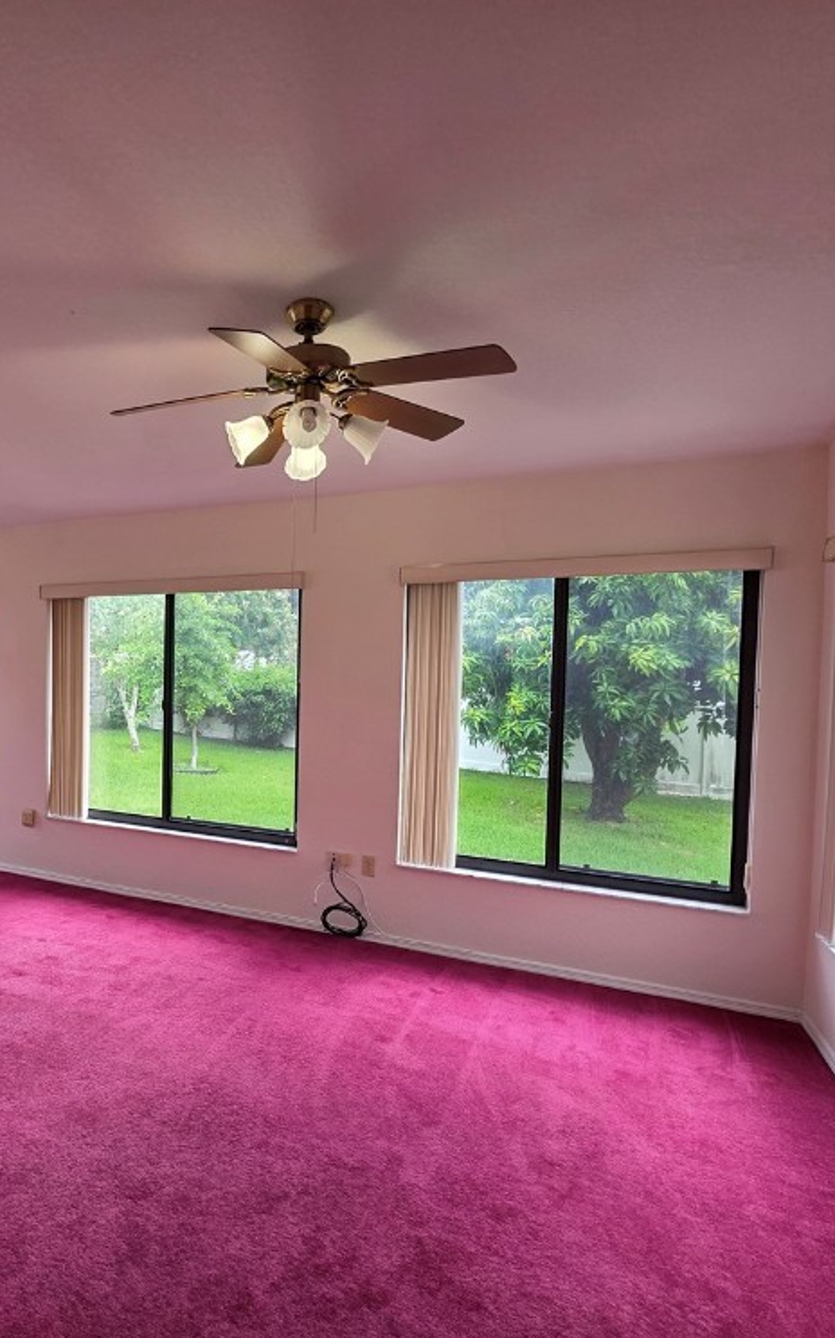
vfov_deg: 88.0
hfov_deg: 57.2
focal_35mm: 19
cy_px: 681
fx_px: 692
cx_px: 158
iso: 100
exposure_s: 1/120
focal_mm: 2.2
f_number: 1.9
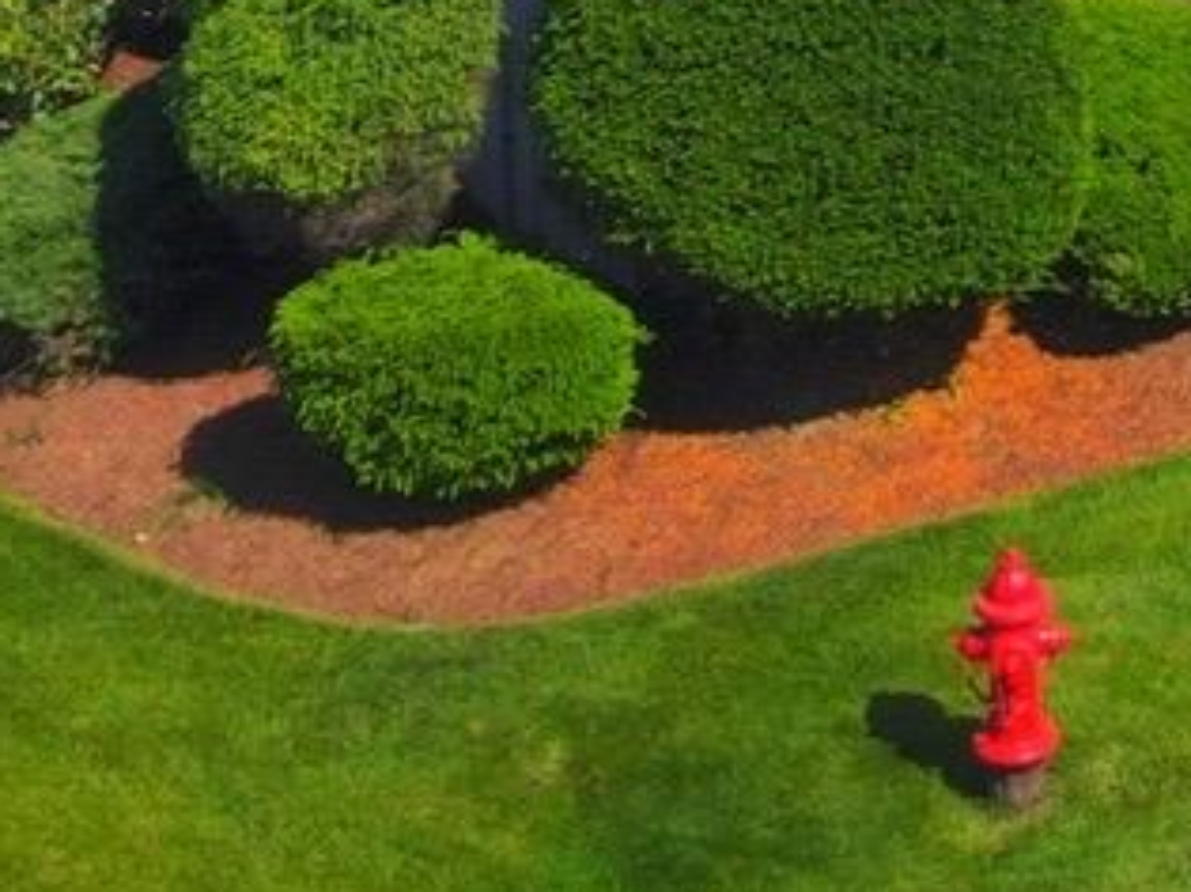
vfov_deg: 8.6
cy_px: -1321
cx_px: 1737
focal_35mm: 156
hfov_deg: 12.1
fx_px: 5365
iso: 100
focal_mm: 4.5
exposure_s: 1/800
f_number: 2.8
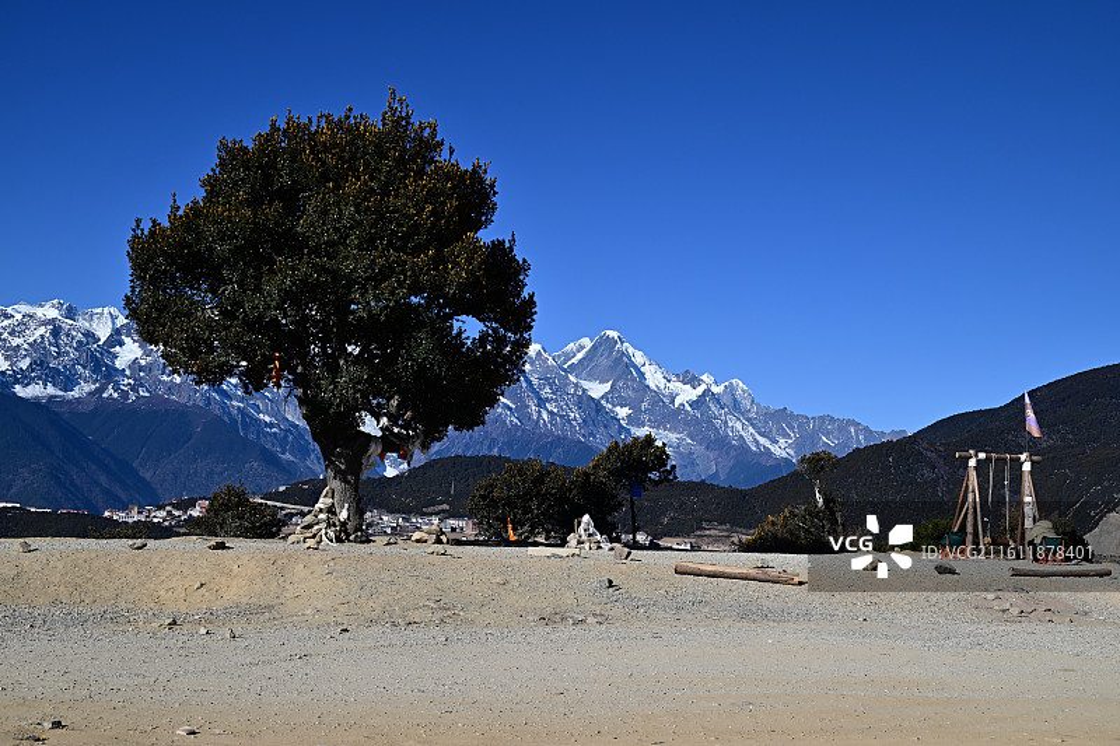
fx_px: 1462
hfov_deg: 41.9
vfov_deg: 28.6
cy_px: 373
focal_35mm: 47
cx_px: 560
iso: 100
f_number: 8
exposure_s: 1/500
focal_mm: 47
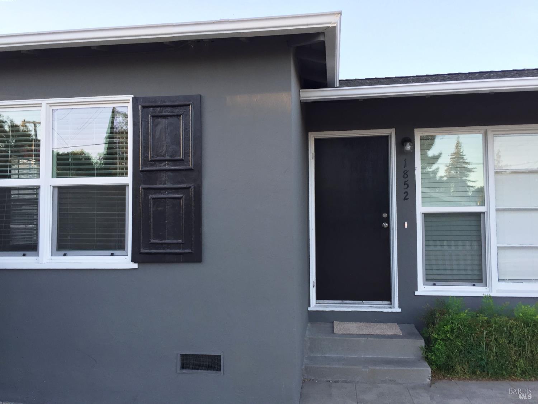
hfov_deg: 61.7
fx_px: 451
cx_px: 269
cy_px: 202
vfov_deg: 48.2
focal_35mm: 29
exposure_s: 1/120
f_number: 2.2
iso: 50
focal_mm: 4.15
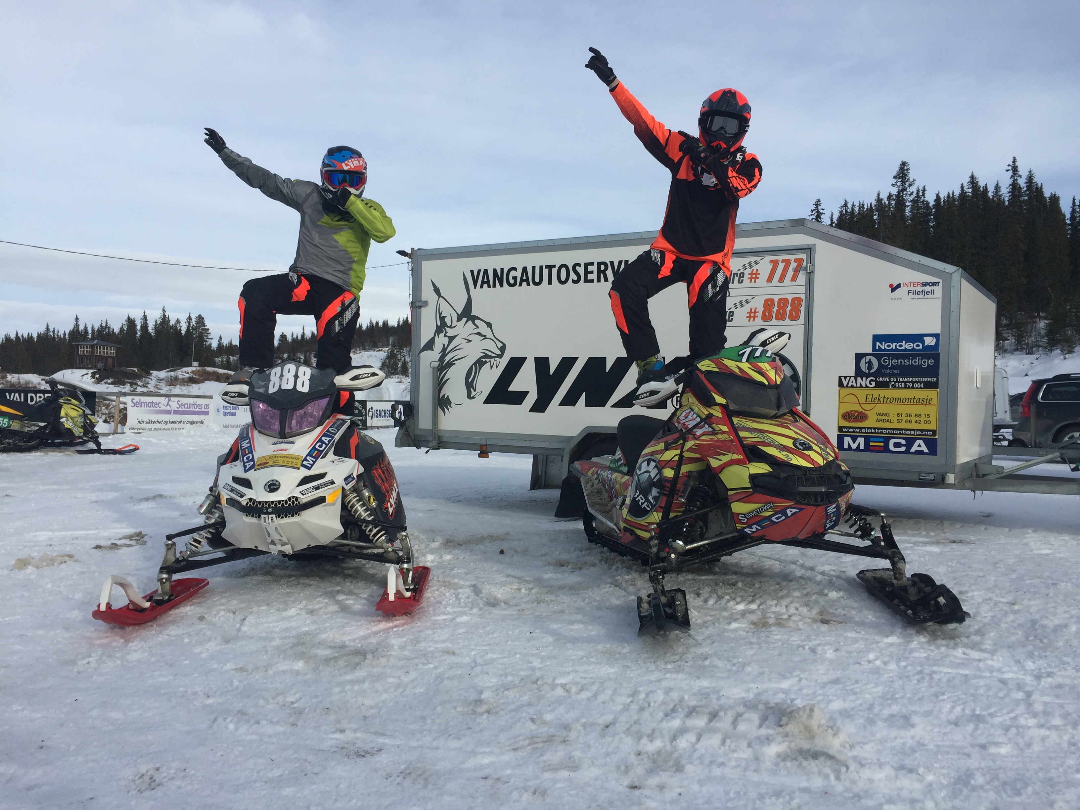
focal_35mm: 29
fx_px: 905
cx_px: 540
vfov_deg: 48.2
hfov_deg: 61.7
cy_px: 405
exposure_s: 1/2083
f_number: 2.2
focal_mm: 4.15
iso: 32
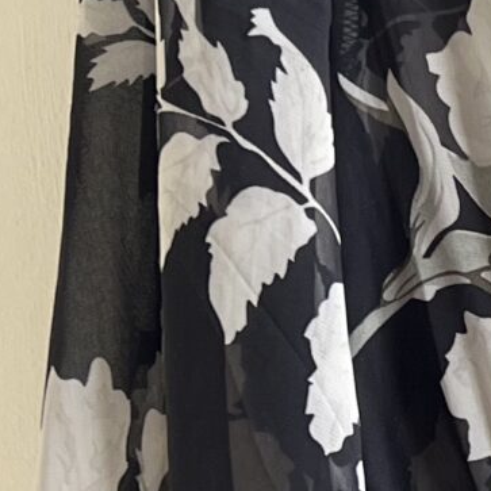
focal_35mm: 162
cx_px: 1051
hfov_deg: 9.9
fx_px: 2600
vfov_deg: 10.6
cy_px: 567
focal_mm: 5.7
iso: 100
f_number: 1.5
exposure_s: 1/121
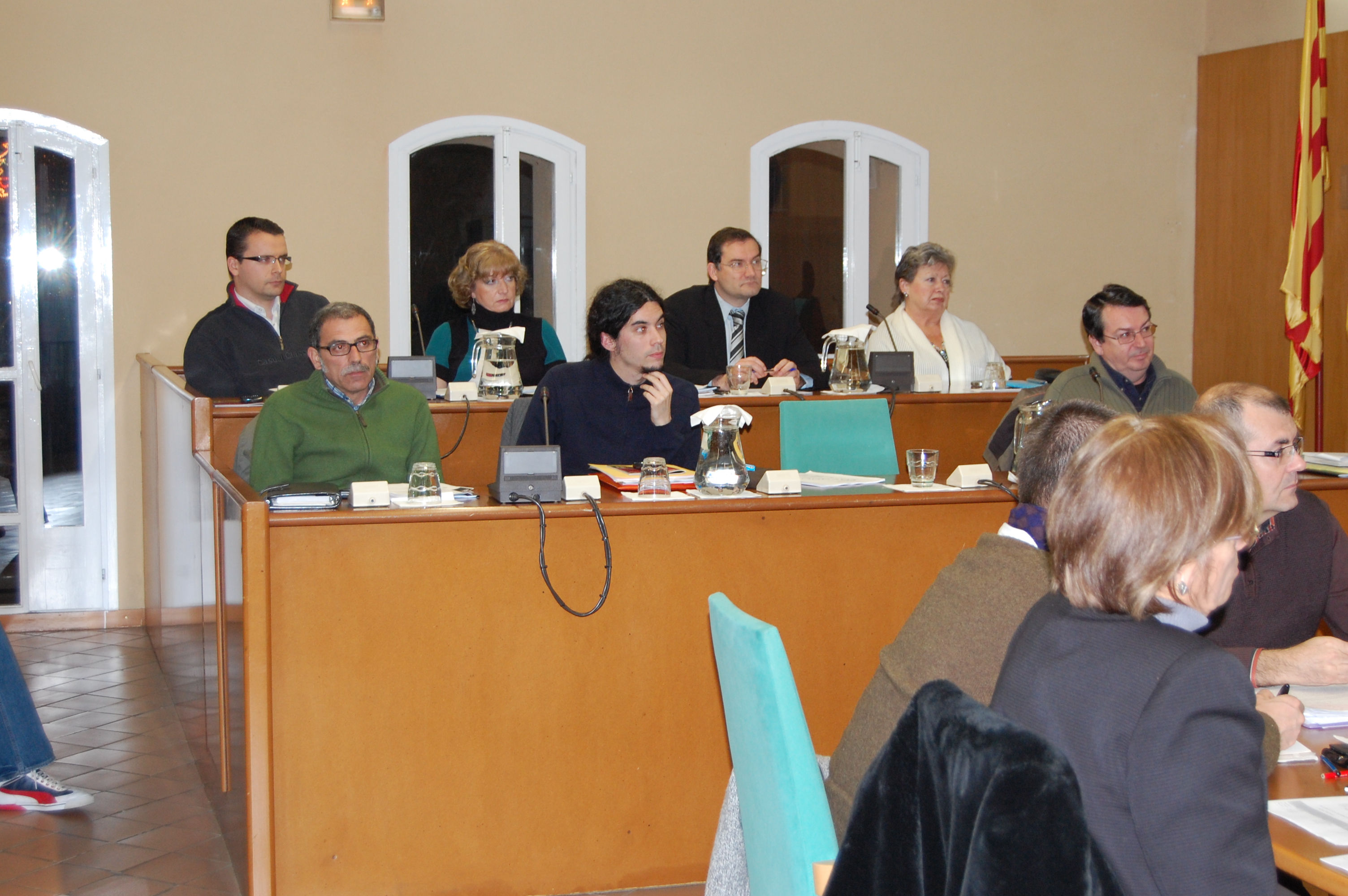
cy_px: 448
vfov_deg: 23.7
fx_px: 2132
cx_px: 674
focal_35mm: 57
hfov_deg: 35.1
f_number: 4.8
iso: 800
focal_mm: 38
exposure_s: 1/60
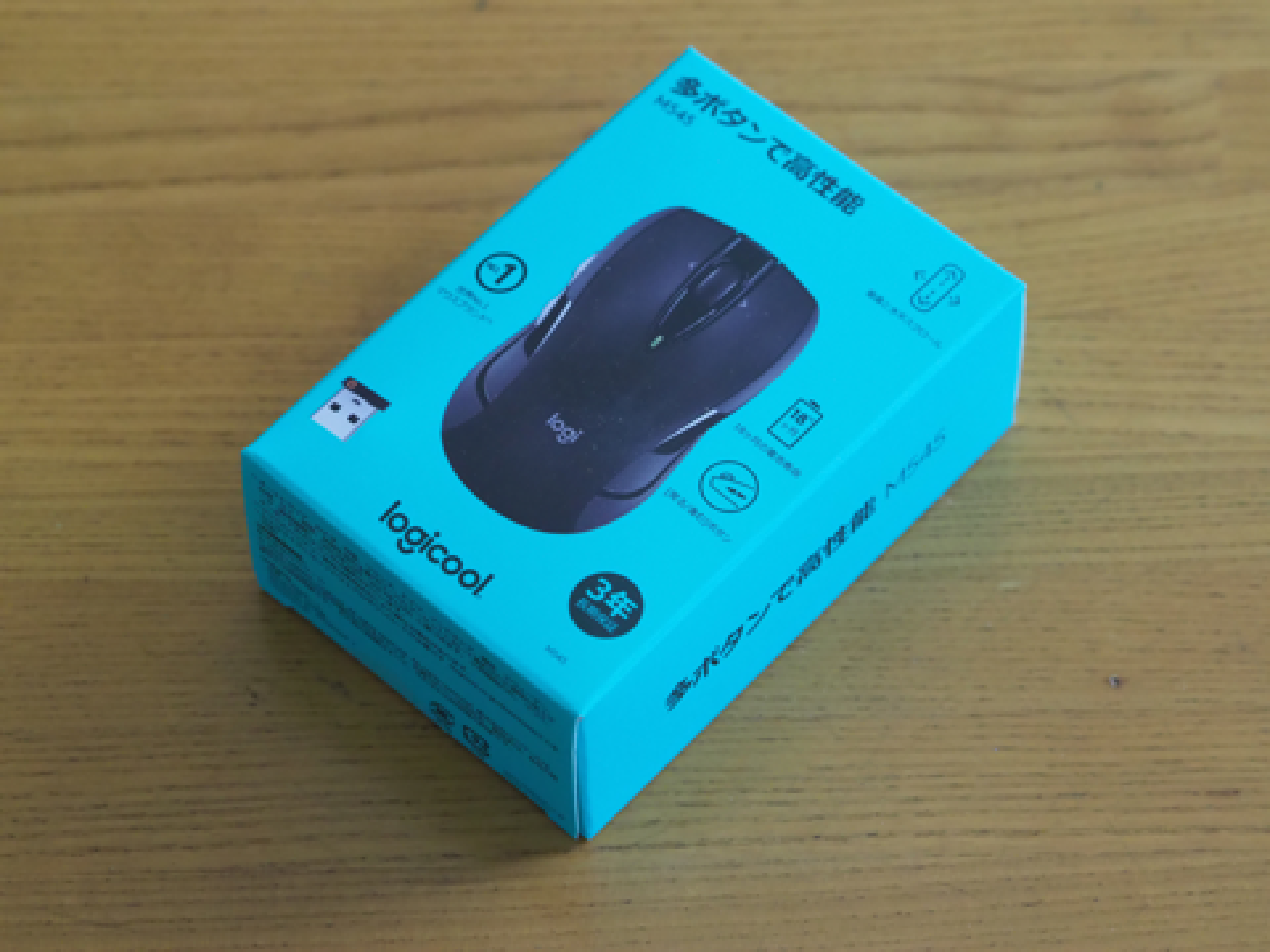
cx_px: 635
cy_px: 476
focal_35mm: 120
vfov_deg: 12.3
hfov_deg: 16.4
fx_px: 4403
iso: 2500
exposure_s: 1/125
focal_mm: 60
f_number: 4
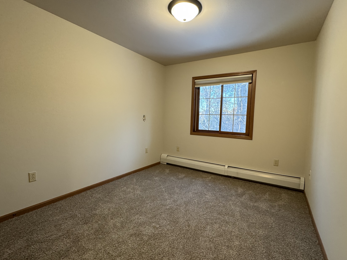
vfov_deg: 74.7
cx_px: 175
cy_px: 129
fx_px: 170
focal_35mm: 17
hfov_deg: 91.0
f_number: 2.2
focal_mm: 2.22
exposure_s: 1/60
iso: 250
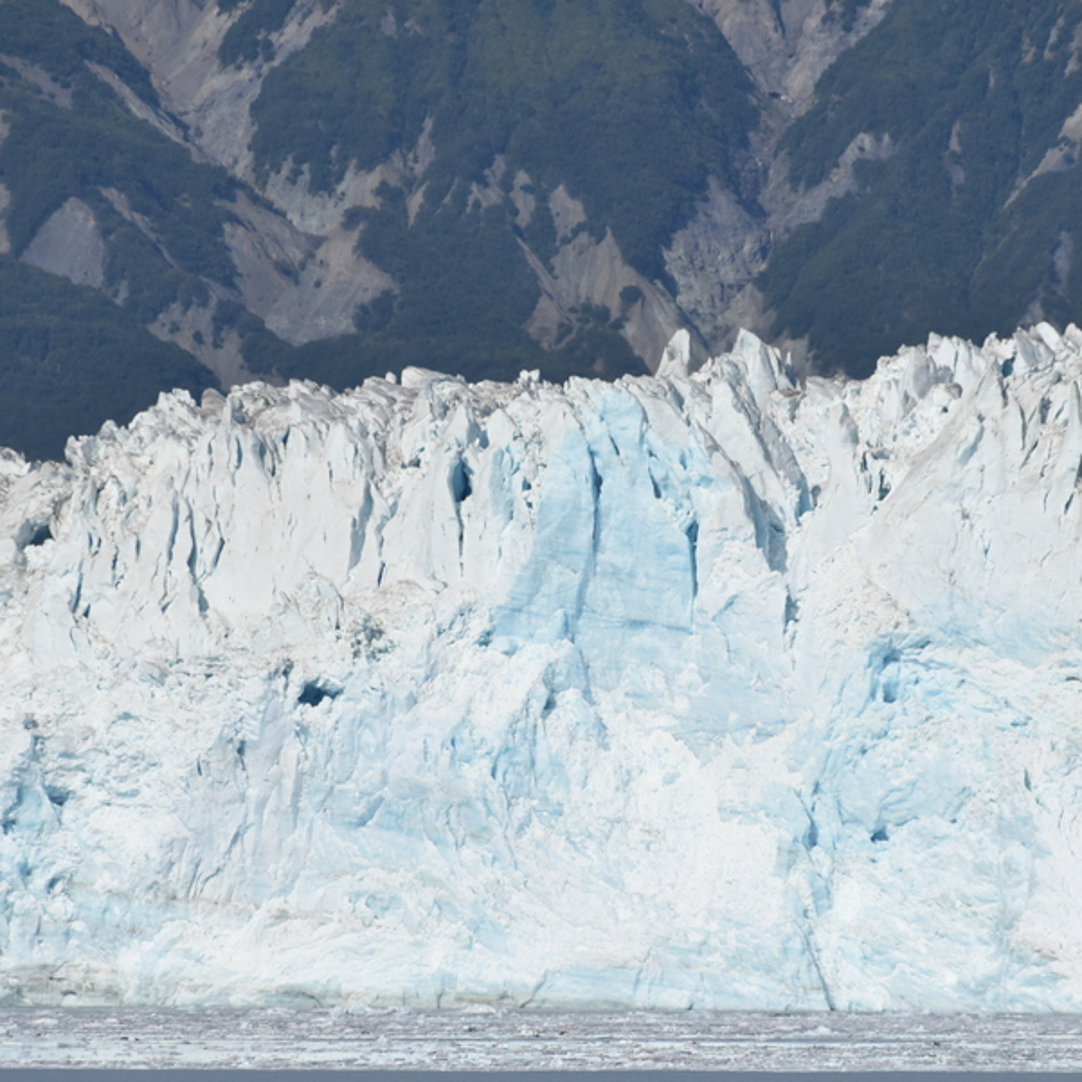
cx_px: 565
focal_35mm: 543
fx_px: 19202
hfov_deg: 3.2
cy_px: 616
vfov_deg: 3.2
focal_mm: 300
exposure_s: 1/640
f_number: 9
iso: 100
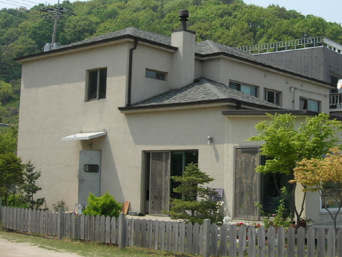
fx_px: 583
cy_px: 94
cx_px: 237
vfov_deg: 24.7
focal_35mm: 59
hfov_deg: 32.3
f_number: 4.9
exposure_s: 1/514
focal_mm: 8.5
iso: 64
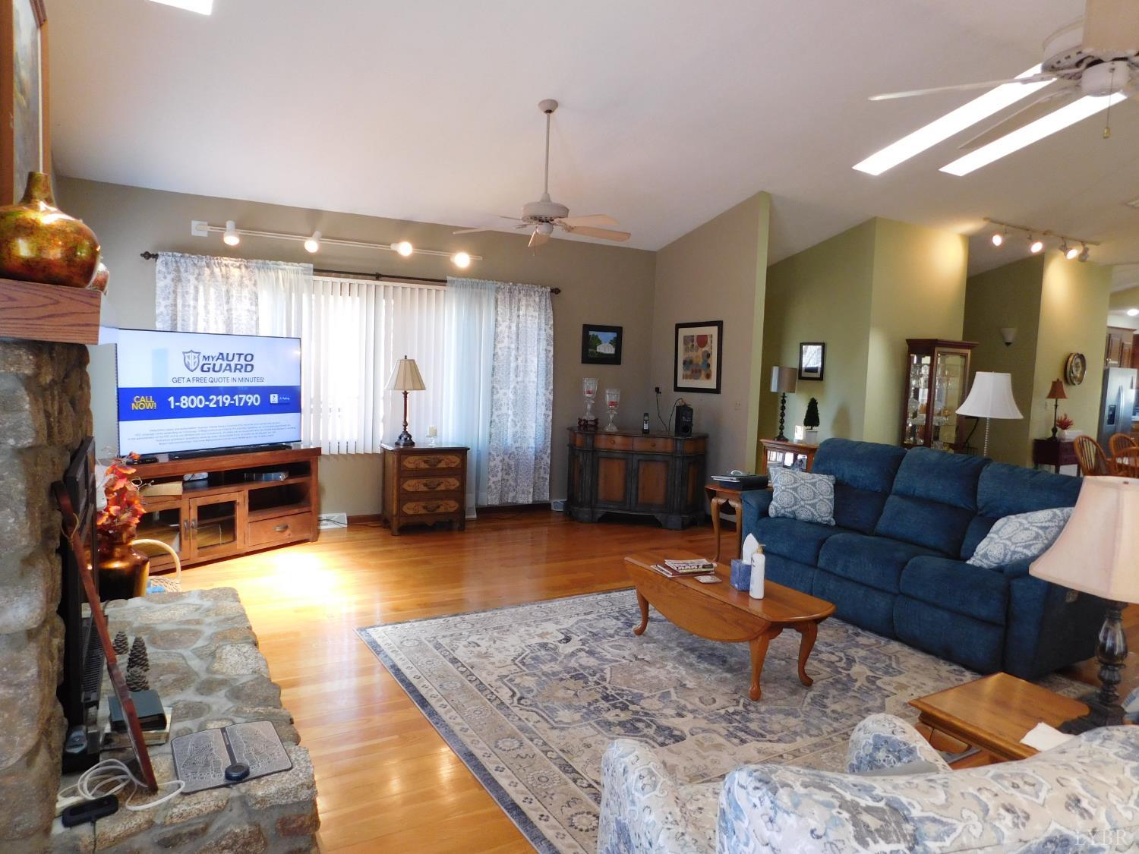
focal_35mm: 23
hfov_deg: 73.9
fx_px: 757
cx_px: 570
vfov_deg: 58.9
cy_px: 427
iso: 200
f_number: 3
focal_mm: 4
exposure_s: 1/30
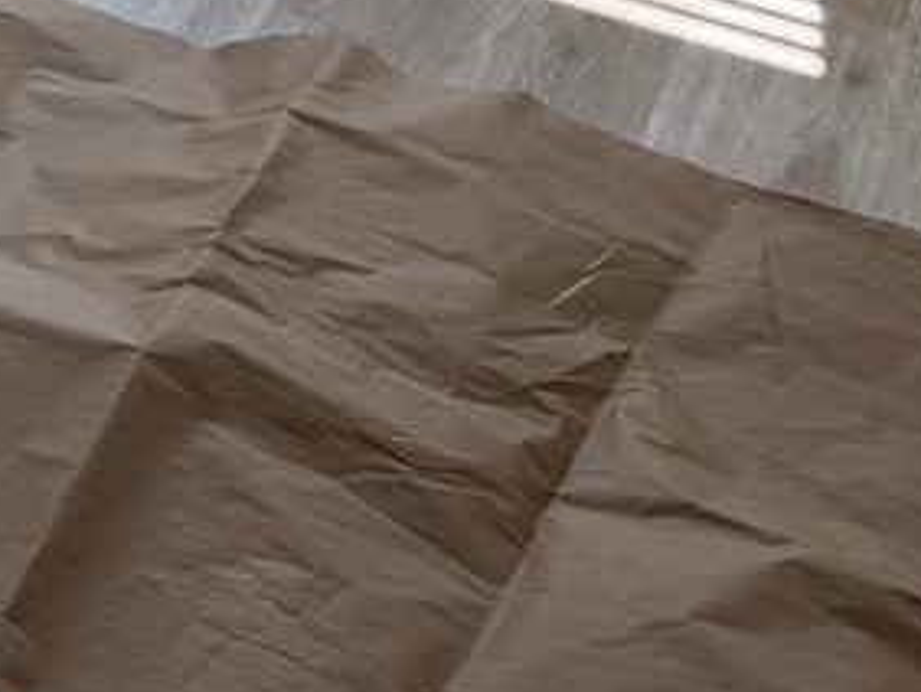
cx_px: -496
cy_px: -522
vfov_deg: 15.0
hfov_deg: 19.4
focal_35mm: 87
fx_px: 2317
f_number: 1.78
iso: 64
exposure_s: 1/239
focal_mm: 6.76
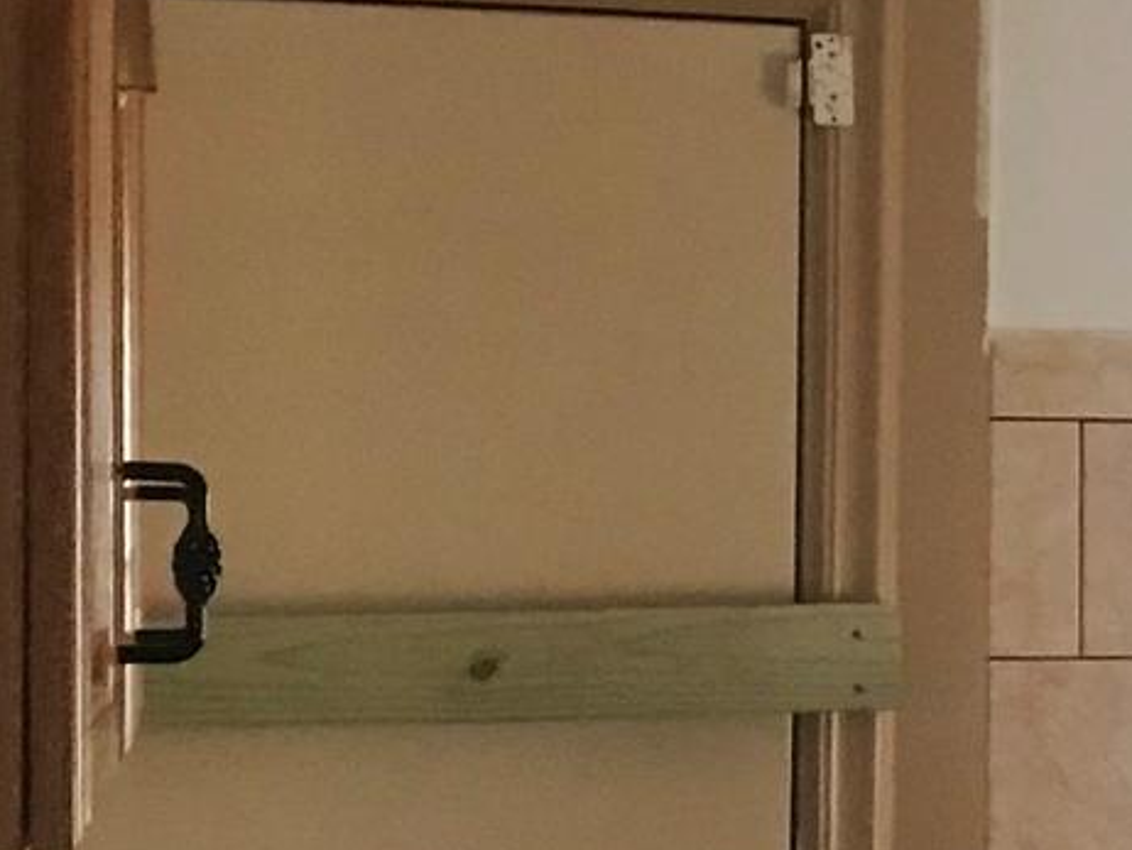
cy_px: 566
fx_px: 4057
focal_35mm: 124
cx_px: 1498
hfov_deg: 15.1
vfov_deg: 11.9
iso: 100
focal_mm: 3.99
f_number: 1.8
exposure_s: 1/11
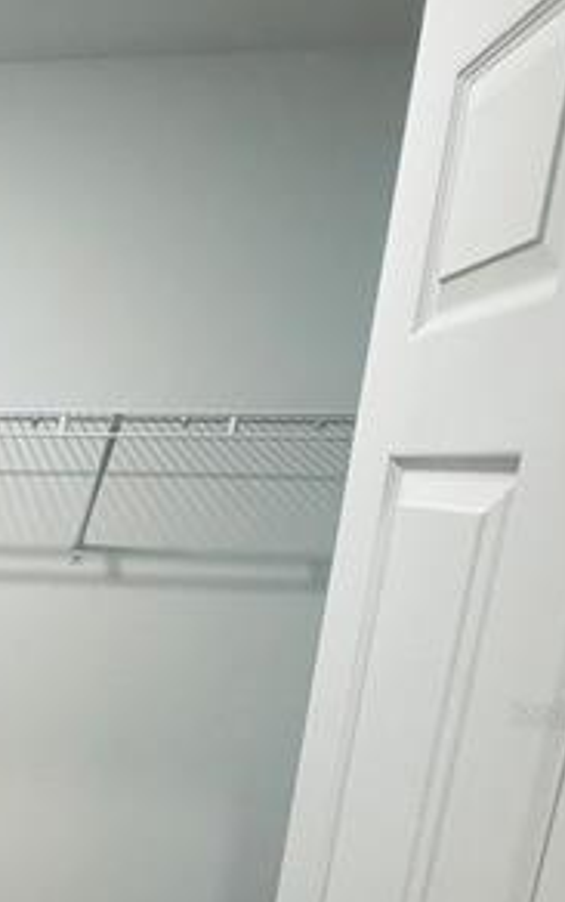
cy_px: 714
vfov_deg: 47.8
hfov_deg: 26.0
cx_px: -238
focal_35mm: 39
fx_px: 959
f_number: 2.2
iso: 250
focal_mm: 2.22
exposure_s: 1/120
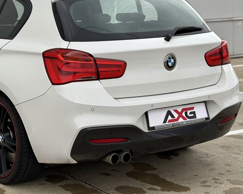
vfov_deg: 17.2
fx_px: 640
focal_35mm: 89
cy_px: 62
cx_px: 55
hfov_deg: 21.3
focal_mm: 6.76
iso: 64
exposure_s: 1/240
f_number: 1.78
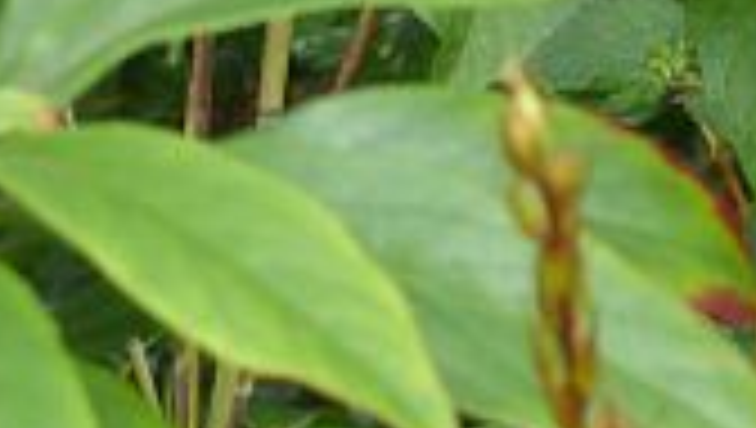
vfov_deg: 2.2
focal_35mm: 560
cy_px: 599
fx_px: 11240
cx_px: 882
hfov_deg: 3.8
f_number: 5.3
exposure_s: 1/60
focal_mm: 24.2
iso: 160
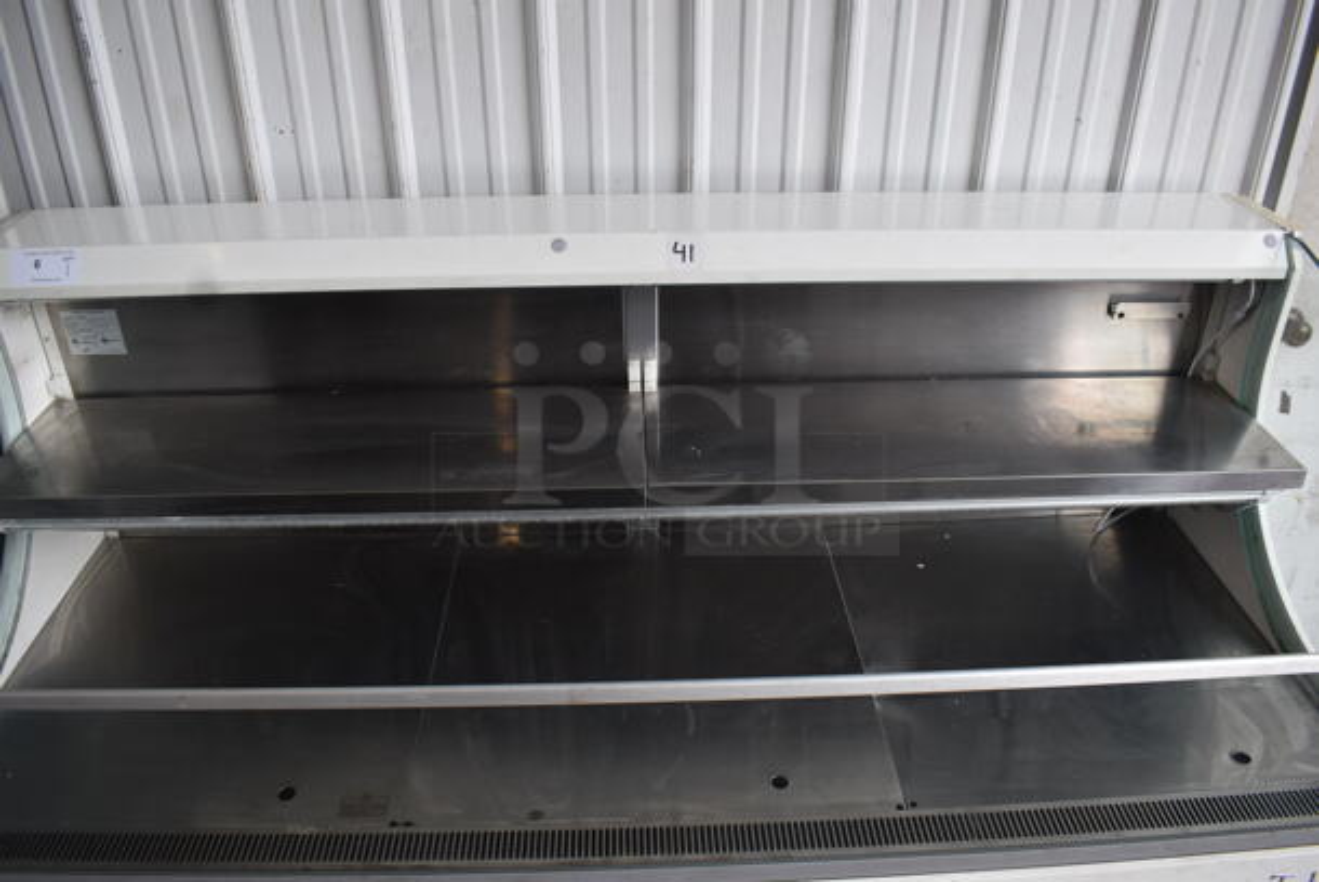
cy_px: 441
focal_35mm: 27
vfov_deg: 48.0
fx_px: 990
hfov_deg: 67.3
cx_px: 660
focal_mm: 18
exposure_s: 1/250
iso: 400
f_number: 5.6
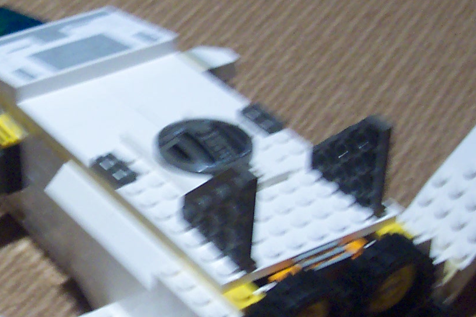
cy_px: 242
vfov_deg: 13.5
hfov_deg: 19.9
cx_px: 73
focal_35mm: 101
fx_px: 1335
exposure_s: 1/15
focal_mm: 8
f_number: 2.8
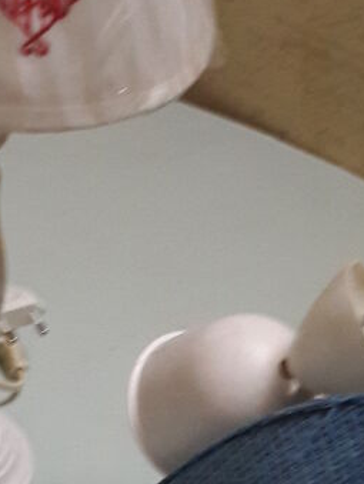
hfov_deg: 13.0
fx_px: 1539
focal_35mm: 110
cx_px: -103
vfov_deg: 16.8
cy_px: 636
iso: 160
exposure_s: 1/33
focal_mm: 3.7
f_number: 1.9
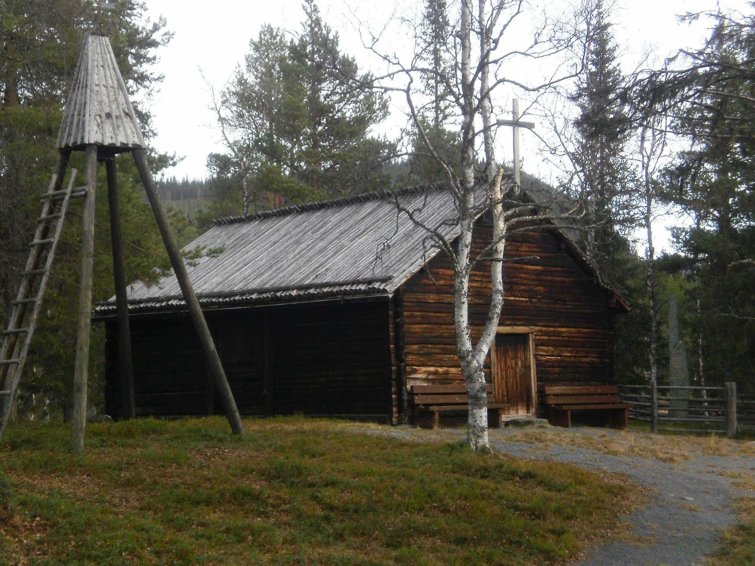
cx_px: 342
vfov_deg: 20.7
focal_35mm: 71
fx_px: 1549
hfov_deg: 27.4
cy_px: 253
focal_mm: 11.3
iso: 100
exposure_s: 1/100
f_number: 4.4
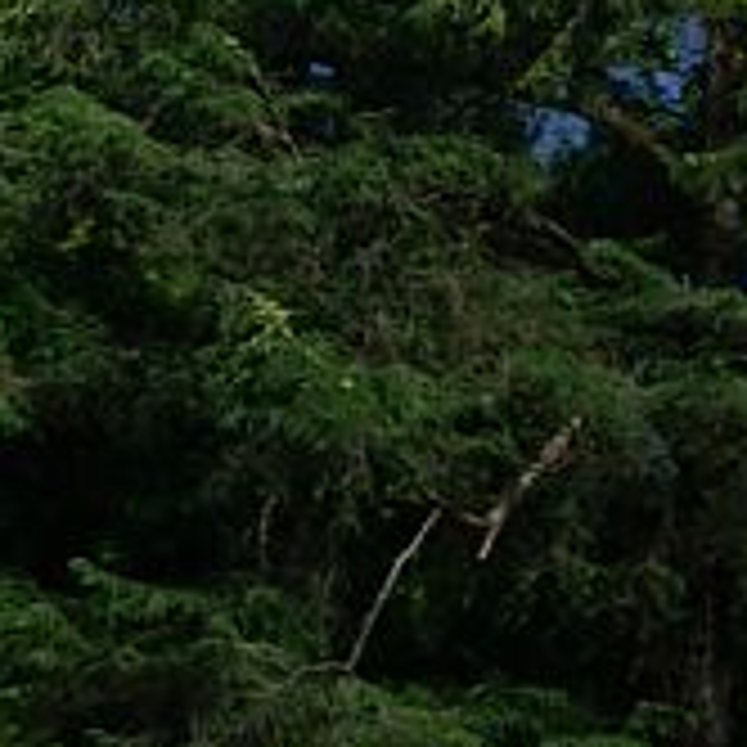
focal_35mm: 177
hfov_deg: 7.8
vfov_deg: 9.6
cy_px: -322
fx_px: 4321
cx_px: -1836
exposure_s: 1/160
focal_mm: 28
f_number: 11
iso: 100
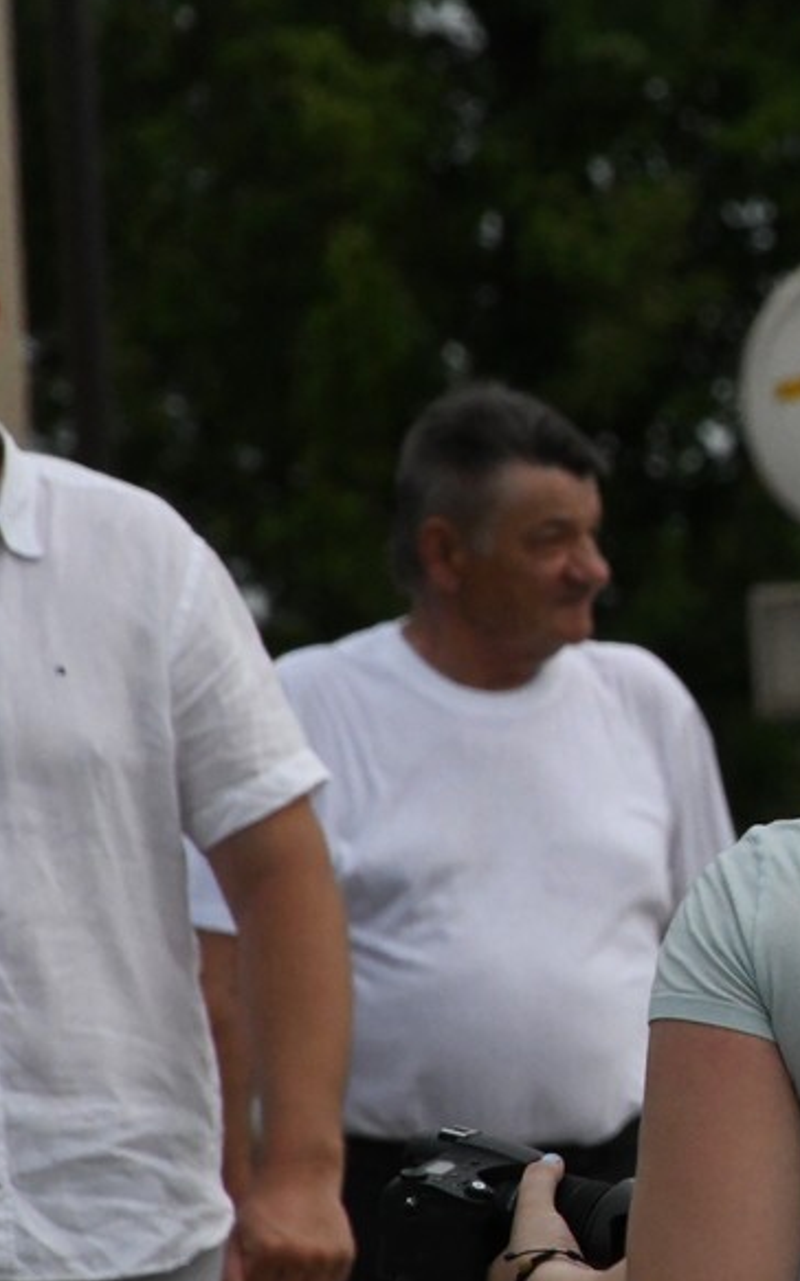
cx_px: 1108
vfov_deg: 2.4
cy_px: 597
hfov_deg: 1.5
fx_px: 30930
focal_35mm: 886
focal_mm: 330
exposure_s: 1/8000
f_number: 14
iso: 6400
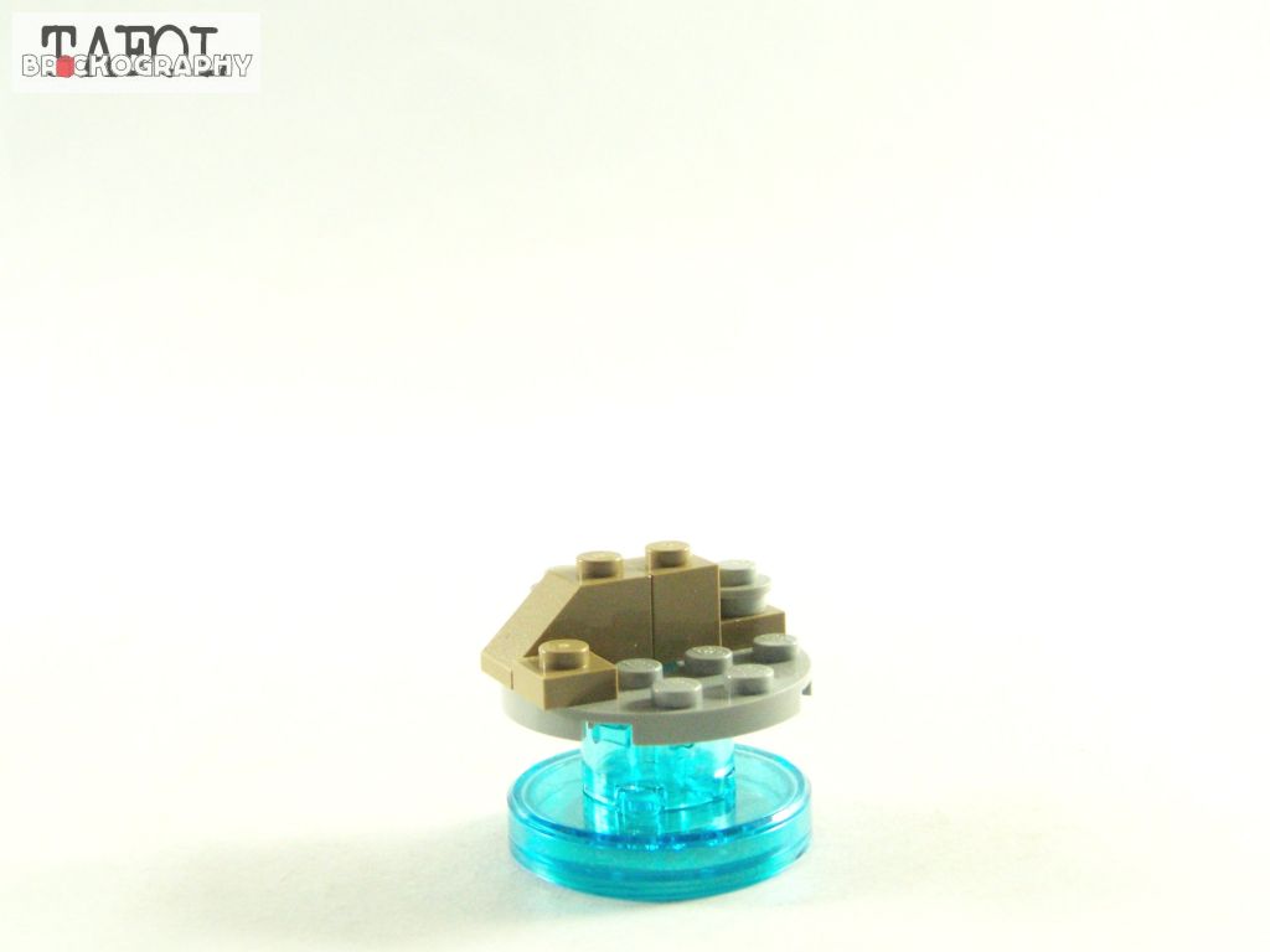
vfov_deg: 28.6
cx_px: 635
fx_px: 1871
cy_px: 476
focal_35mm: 51
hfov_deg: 37.5
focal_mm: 8.5
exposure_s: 1/60
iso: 400
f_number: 4
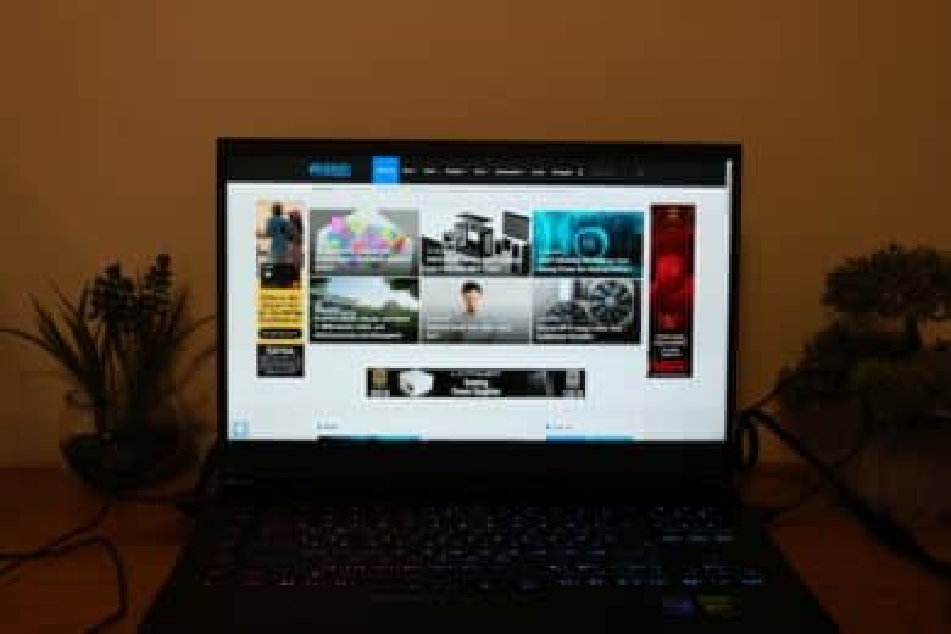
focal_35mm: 33
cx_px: 476
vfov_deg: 40.0
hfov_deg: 57.2
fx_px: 872
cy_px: 317
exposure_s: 1/30
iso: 640
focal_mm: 22
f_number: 8
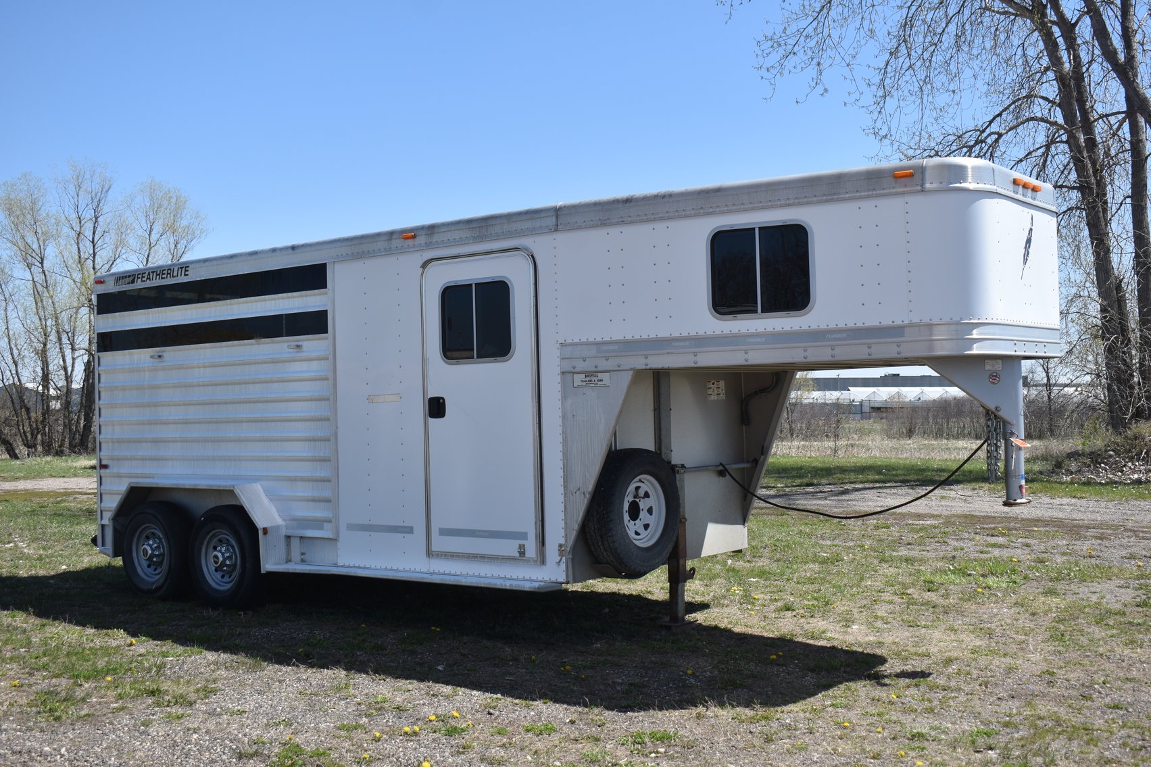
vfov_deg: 33.0
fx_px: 1295
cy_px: 384
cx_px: 576
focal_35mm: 40
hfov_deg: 47.9
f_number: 5.6
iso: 100
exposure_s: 1/500
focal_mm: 27
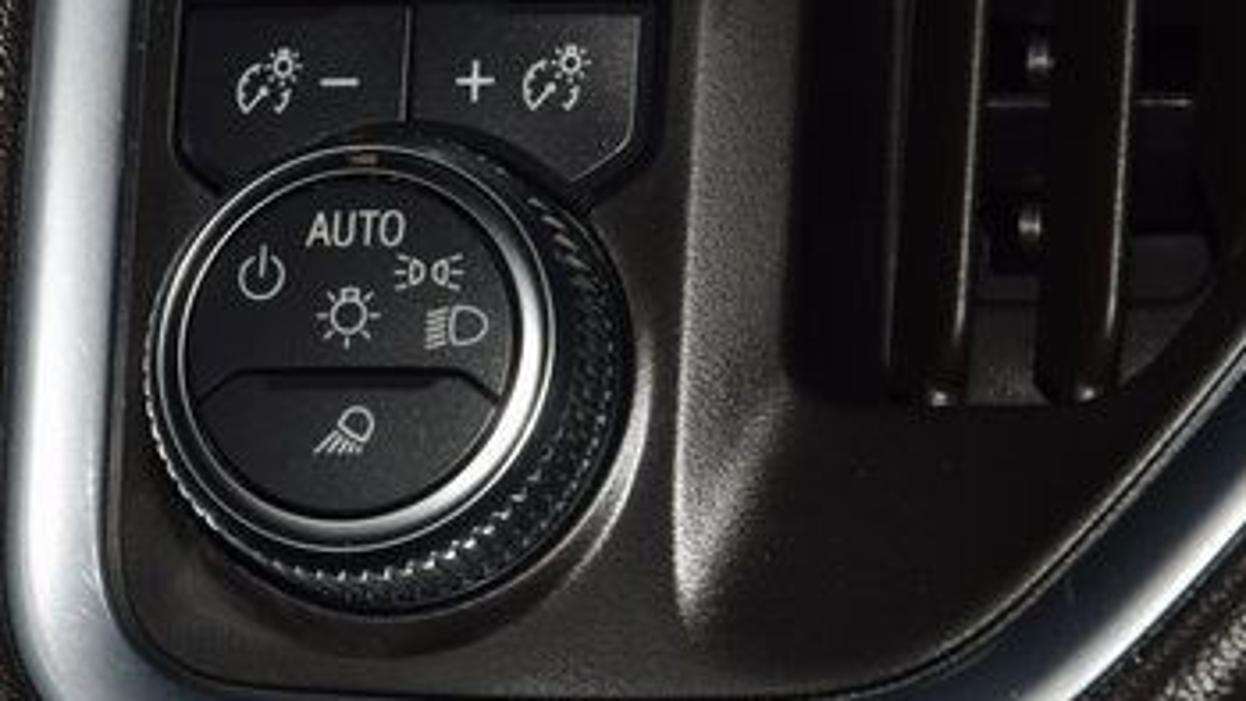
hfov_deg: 10.7
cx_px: 395
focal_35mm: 201
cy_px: 187
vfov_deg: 6.0
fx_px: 6642
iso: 100
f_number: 8
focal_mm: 70
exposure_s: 1/125
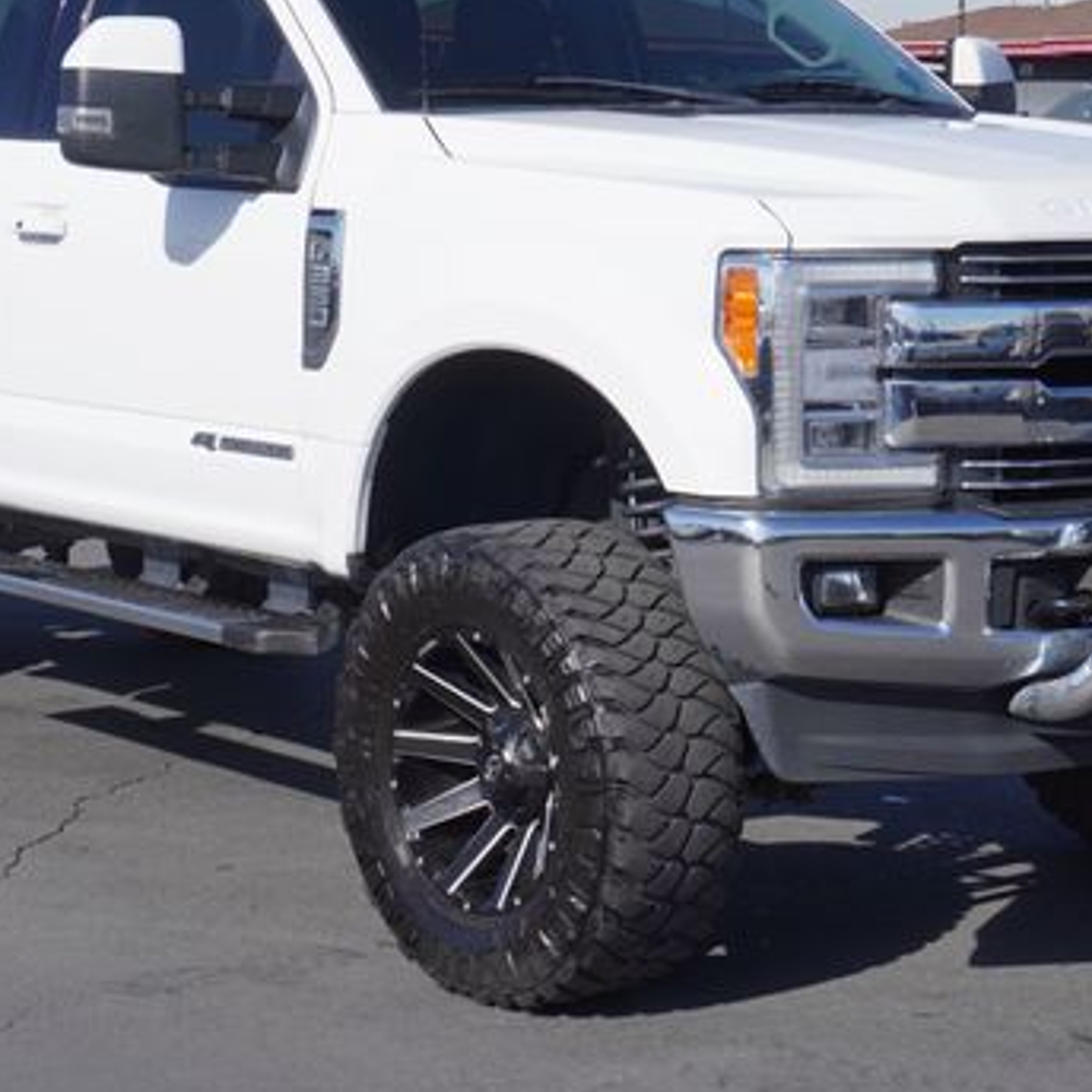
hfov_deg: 19.8
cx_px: 495
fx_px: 3133
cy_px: 467
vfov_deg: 19.8
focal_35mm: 88
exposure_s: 1/250
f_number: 9
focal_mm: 37
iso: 100
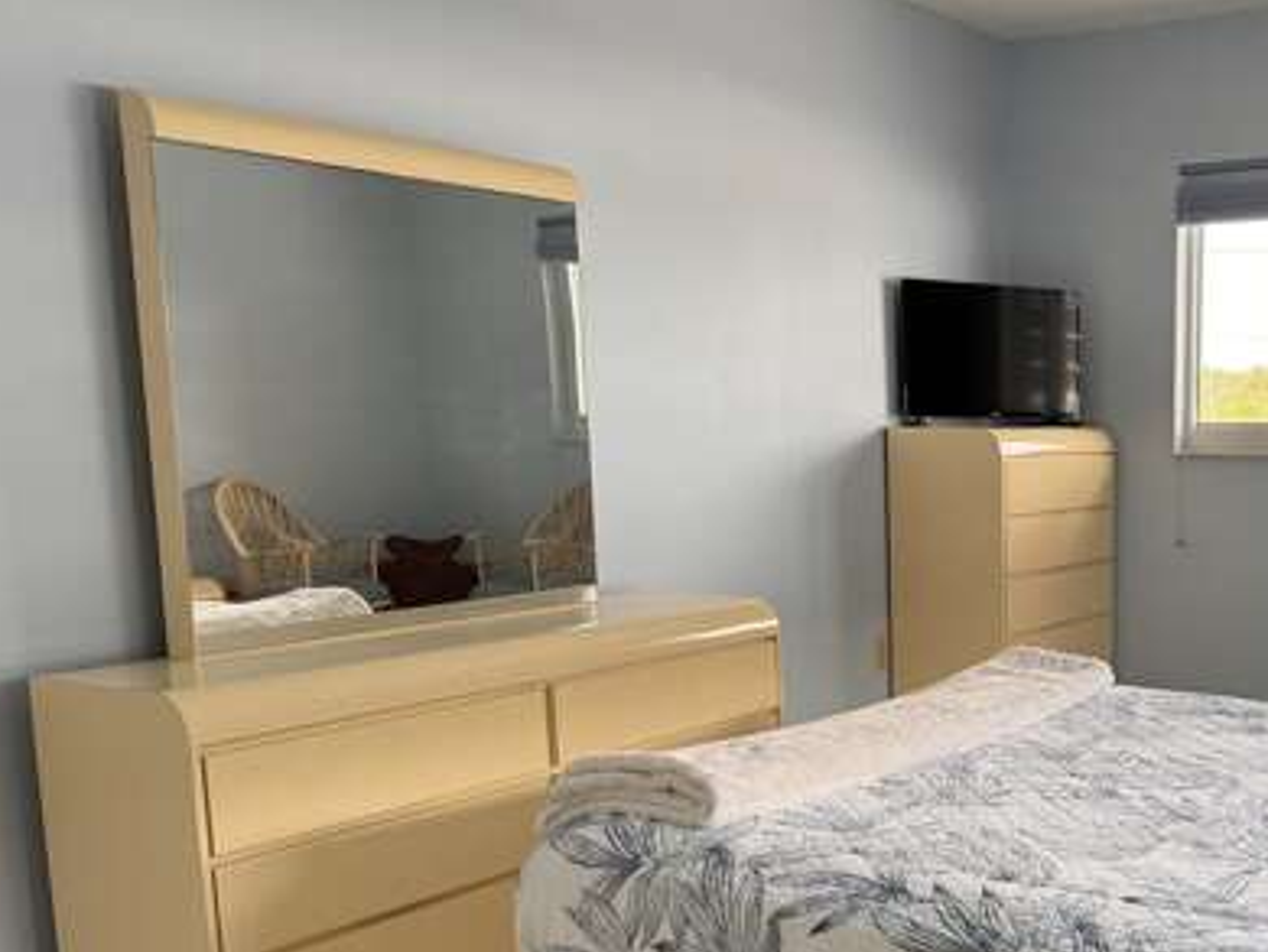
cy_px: 669
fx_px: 1539
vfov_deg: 33.9
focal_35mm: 42
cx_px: 1058
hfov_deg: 42.3
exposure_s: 1/121
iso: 125
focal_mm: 6.86
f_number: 1.78
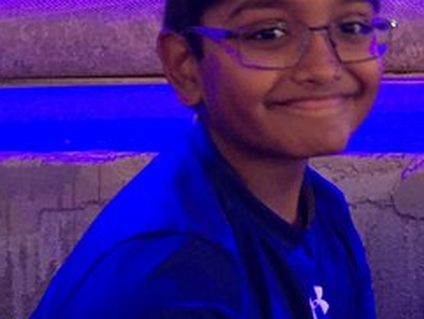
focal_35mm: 77
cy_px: -30
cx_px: 399
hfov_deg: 24.4
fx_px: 944
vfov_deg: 18.4
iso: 640
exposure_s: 1/17
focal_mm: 4.15
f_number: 2.2
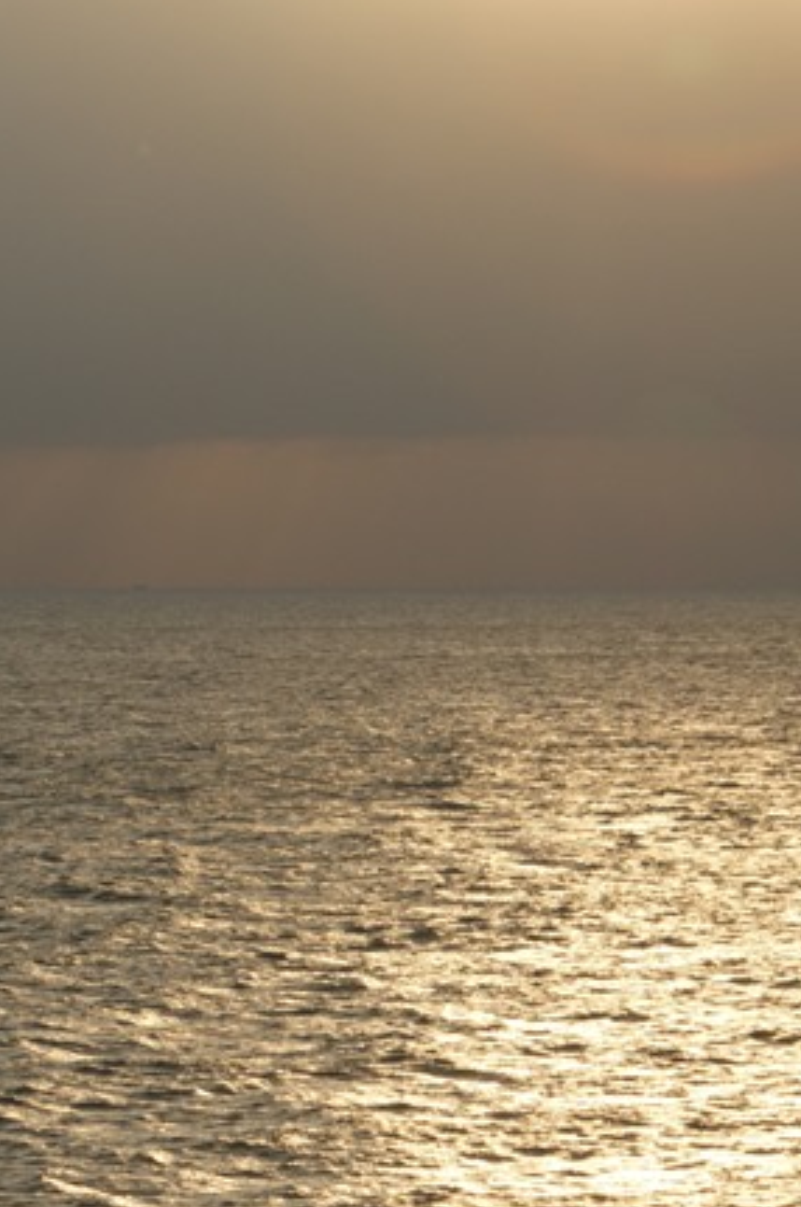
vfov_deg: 10.6
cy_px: 599
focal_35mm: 195
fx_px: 6529
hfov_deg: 7.0
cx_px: 695
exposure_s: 1/250
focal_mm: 70
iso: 100
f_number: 13
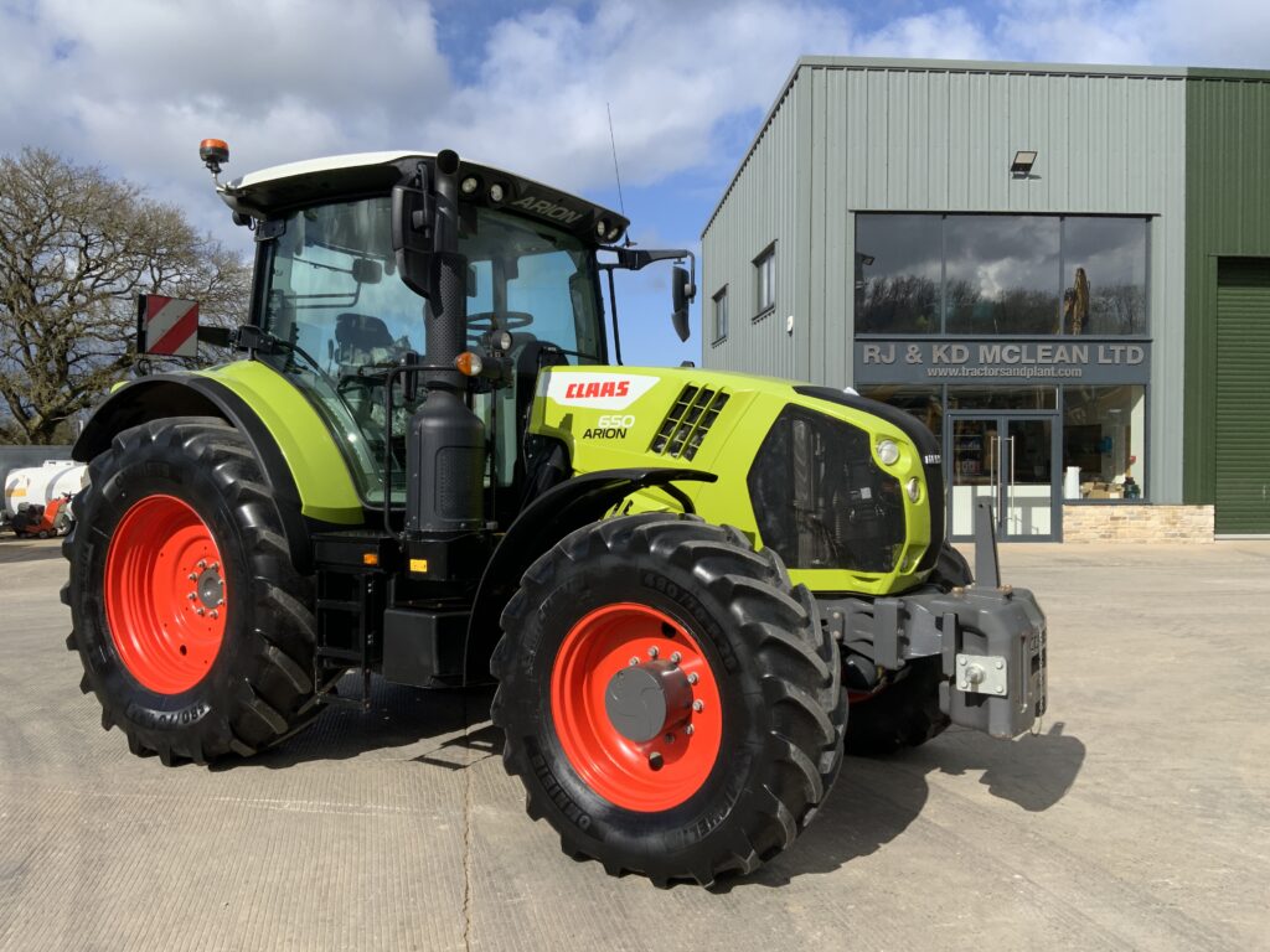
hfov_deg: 61.7
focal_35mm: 29
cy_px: 476
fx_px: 1064
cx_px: 635
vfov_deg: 48.2
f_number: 1.8
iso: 16
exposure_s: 1/1848
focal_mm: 3
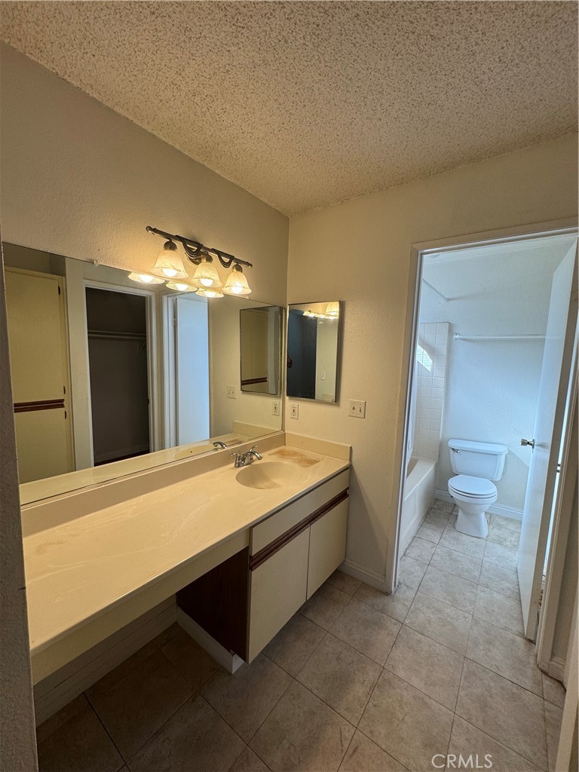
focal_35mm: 14
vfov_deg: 102.1
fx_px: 312
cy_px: 386
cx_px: 290
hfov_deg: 85.7
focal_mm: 2.22
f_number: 2.2
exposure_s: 1/120
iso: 80
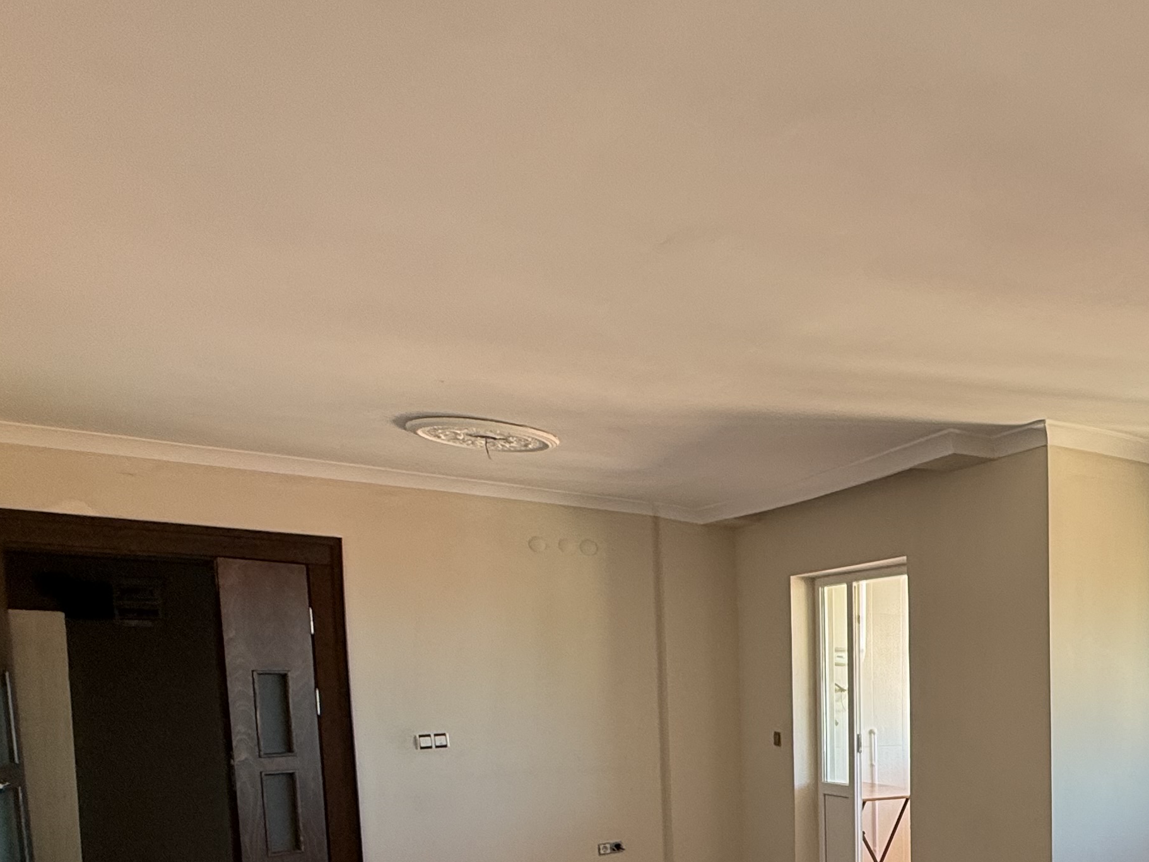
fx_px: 1029
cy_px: 784
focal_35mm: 31
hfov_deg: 49.0
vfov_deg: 41.6
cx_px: 1122
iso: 100
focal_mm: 2.22
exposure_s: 1/99
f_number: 2.2
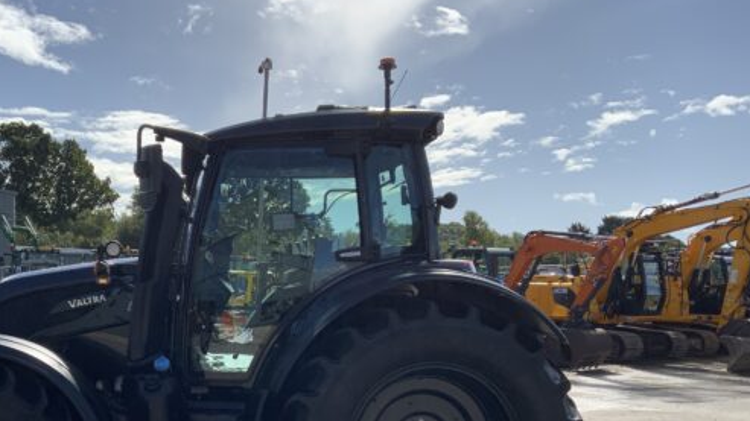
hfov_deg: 48.8
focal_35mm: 41
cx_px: 266
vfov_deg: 28.5
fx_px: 815
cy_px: 324
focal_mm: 3
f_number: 1.8
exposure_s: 1/2667
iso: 16
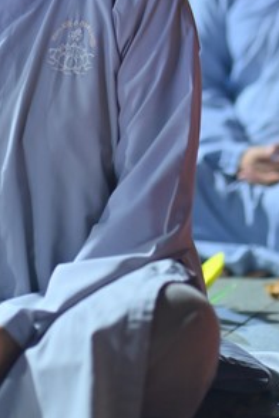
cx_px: 32
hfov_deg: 7.3
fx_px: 2185
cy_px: 20
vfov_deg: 10.9
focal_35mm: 188
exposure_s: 1/100
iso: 640
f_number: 2.2
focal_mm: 85
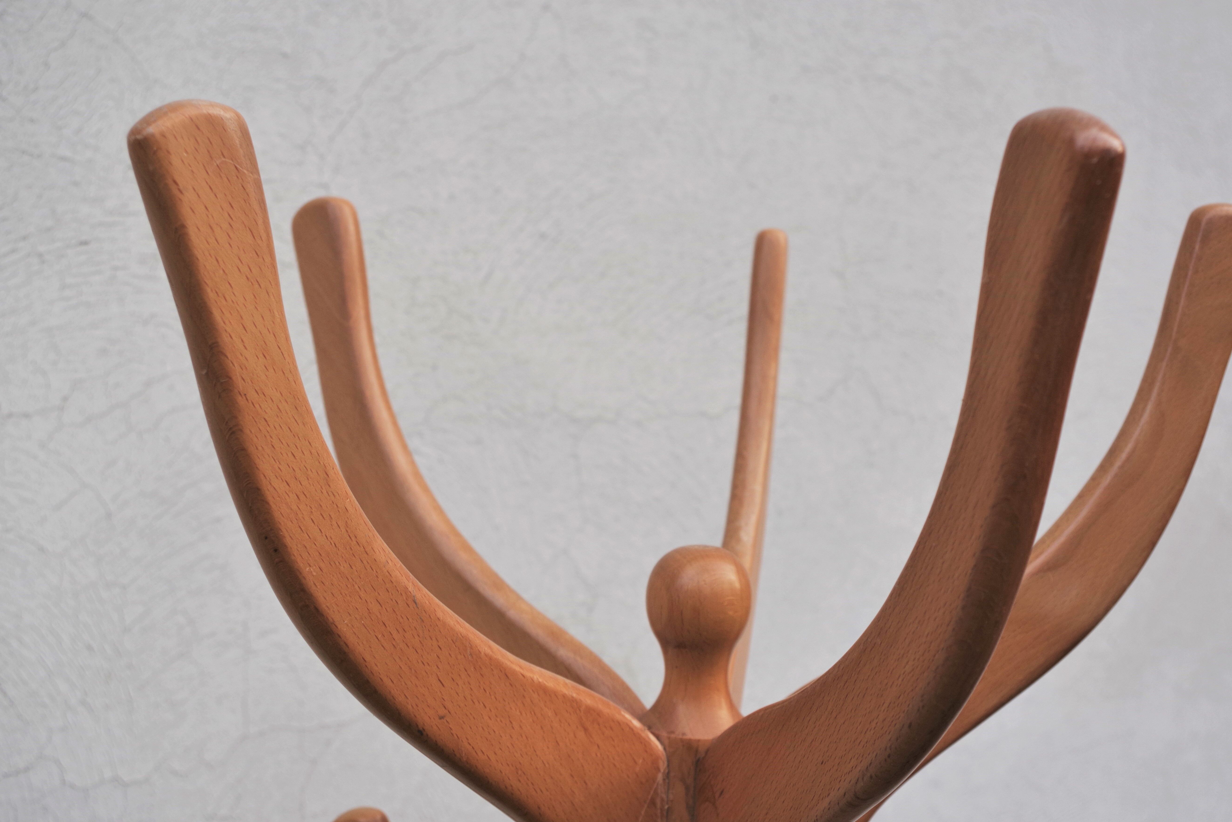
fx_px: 1403
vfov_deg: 32.6
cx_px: 670
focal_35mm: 41
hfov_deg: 47.4
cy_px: 452
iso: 100
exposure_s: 1/100
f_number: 5
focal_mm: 24.38
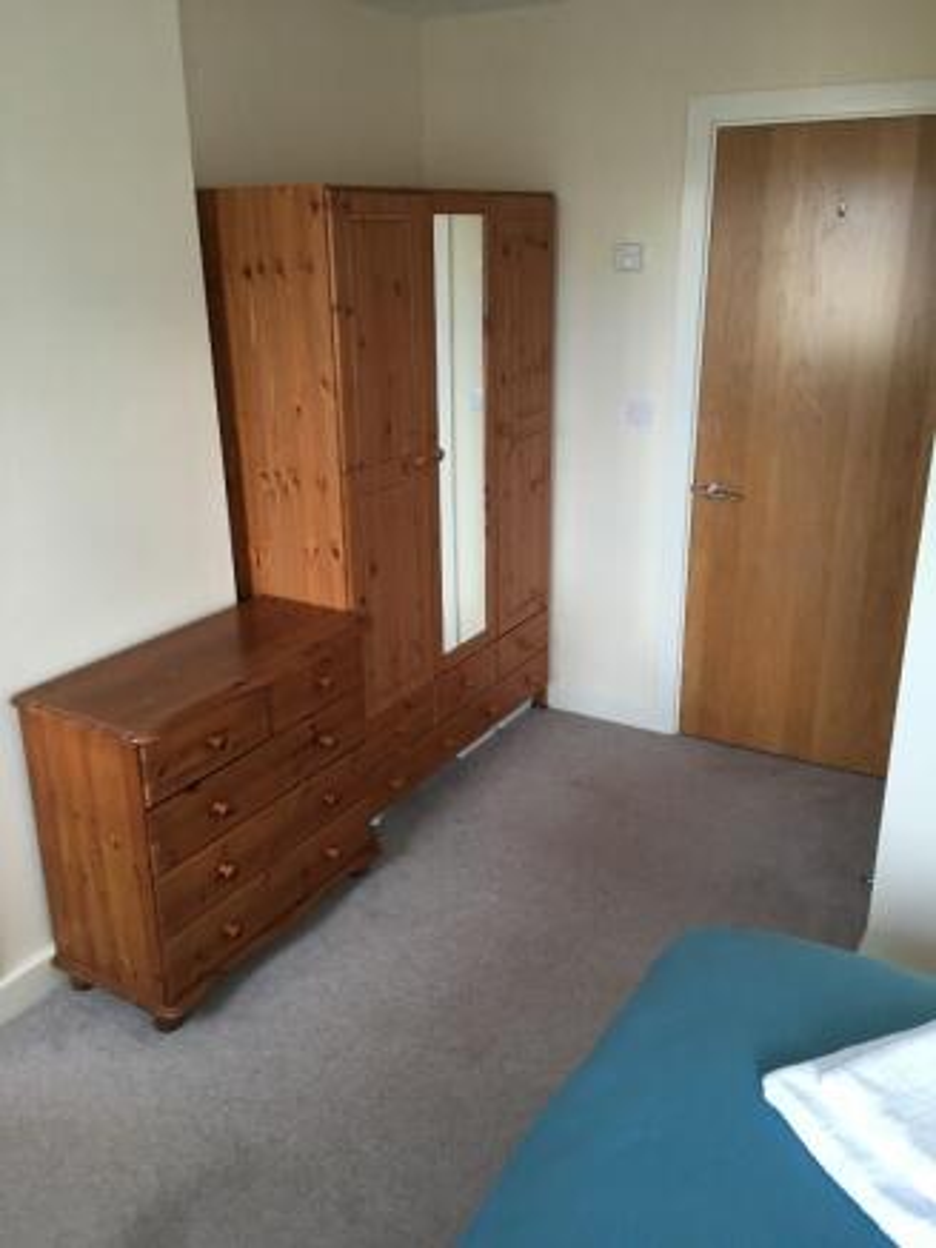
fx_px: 1045
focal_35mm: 29
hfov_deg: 48.2
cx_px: 468
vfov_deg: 61.6
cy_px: 624
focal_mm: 4.15
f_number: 2.2
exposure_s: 1/33
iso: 50
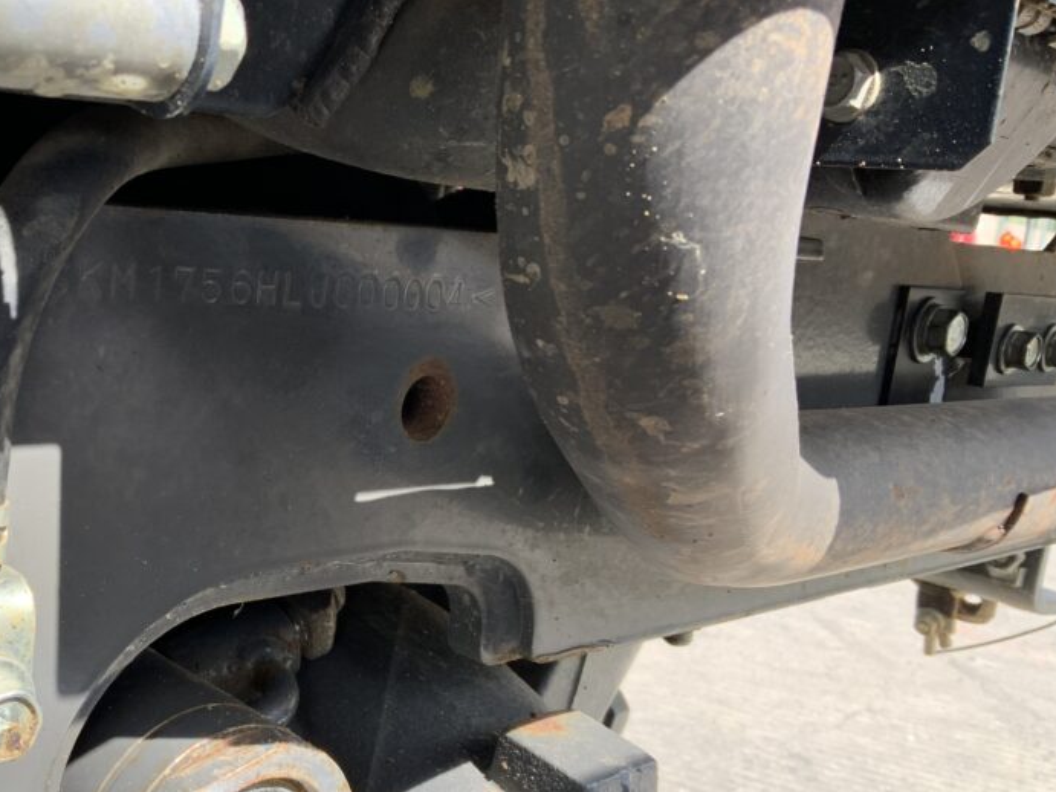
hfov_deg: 42.7
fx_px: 1312
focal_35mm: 43
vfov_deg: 33.4
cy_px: 486
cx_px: 287
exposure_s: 1/303
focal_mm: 3
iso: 16
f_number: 1.8
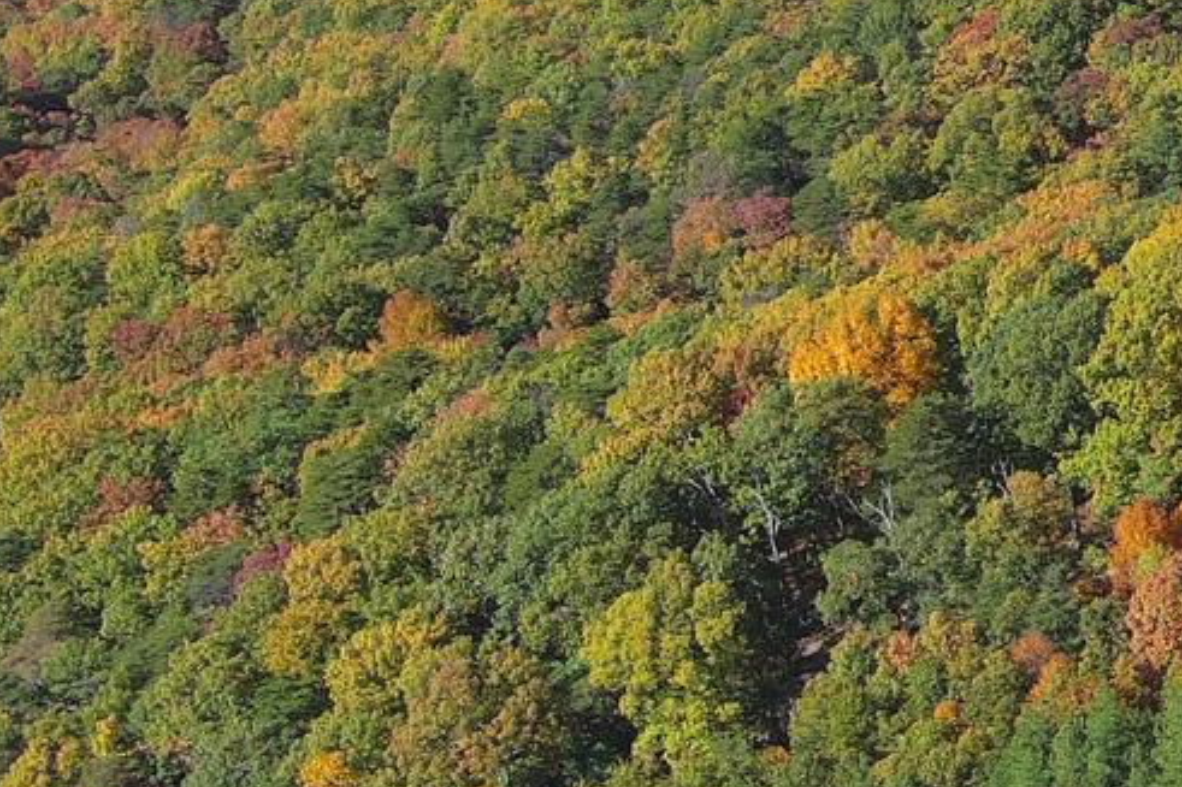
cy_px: 146
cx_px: 1976
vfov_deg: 11.3
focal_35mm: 121
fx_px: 3971
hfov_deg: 15.1
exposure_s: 1/551
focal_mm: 10.57
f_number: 2.8
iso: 100
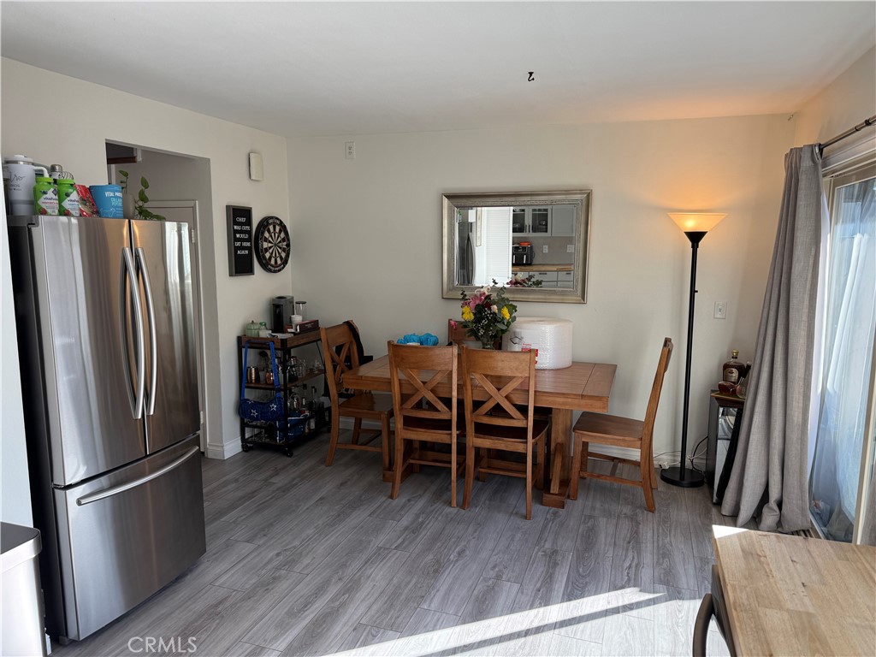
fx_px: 607
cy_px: 328
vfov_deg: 56.8
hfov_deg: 71.6
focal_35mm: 24
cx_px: 438
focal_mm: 6.76
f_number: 1.78
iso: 100
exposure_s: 1/239
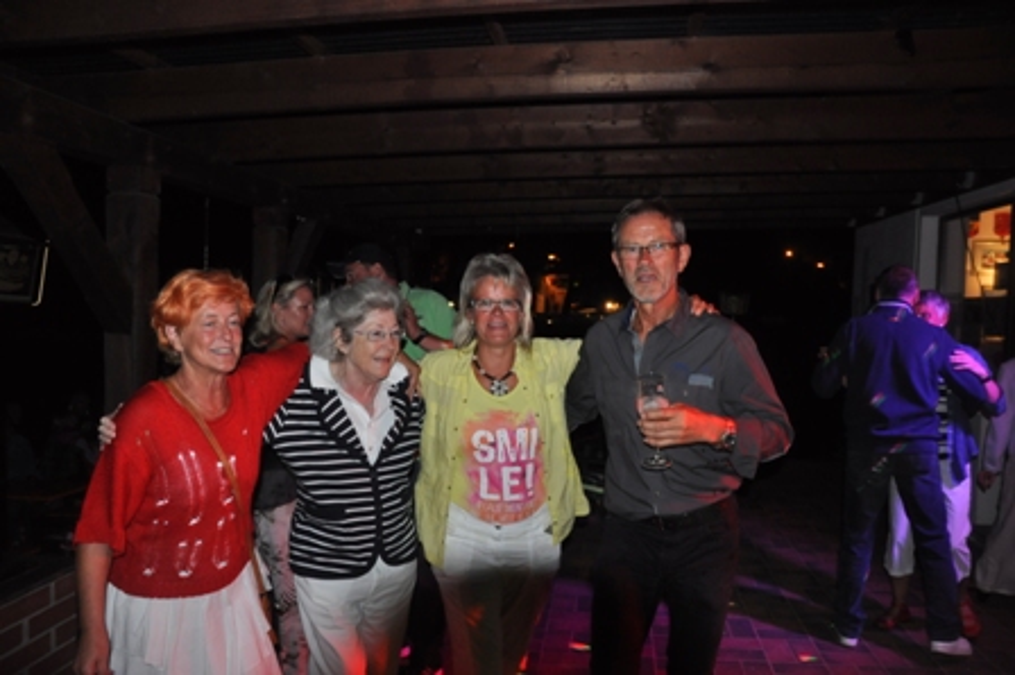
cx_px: 508
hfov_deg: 67.4
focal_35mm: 27
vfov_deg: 47.9
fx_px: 761
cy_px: 338
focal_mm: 18
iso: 800
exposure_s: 1/60
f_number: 3.5
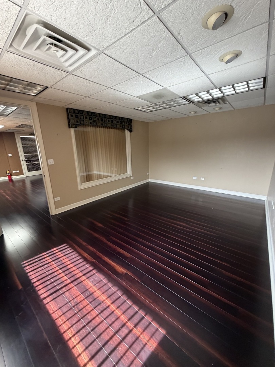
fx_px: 148
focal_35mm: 14
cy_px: 184
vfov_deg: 102.1
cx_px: 138
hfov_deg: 85.7
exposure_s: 1/88
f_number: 2.2
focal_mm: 2.22
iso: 320
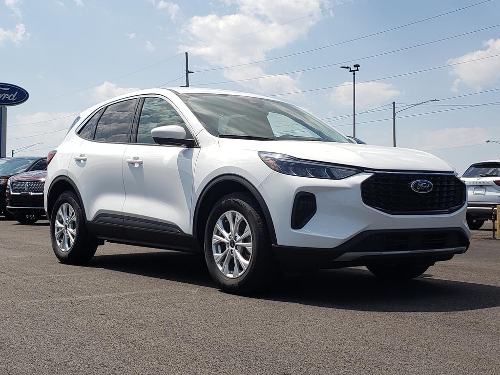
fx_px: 376
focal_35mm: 26
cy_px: 188
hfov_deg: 67.3
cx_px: 250
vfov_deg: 53.1
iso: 50
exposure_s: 1/2055
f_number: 2.4
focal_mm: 4.3
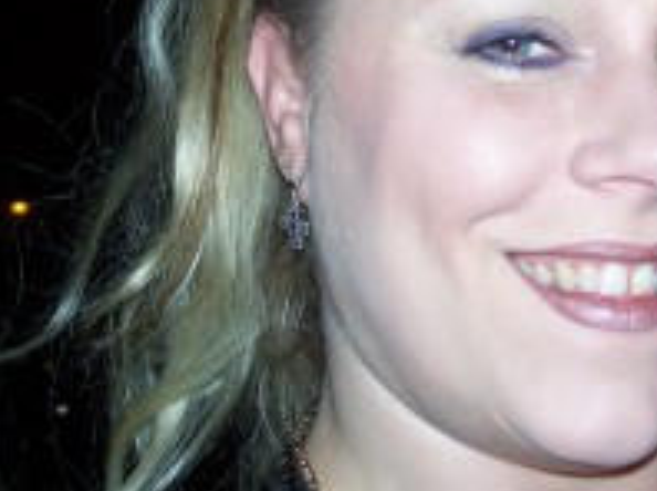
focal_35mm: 84
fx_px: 1592
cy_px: 68
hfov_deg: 23.3
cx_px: 312
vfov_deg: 17.3
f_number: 2.8
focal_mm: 7.8
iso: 80
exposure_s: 1/60
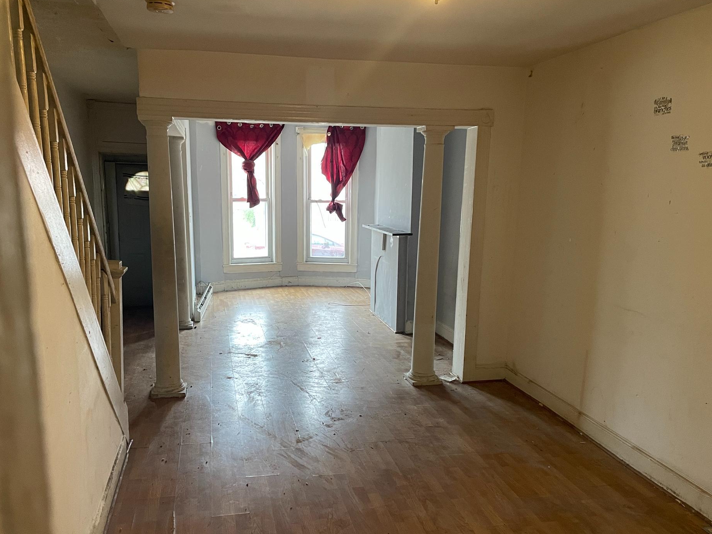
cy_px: 293
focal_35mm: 29
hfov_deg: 61.6
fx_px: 596
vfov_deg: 48.2
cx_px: 340
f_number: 1.6
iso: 400
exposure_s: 1/60
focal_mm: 4.2
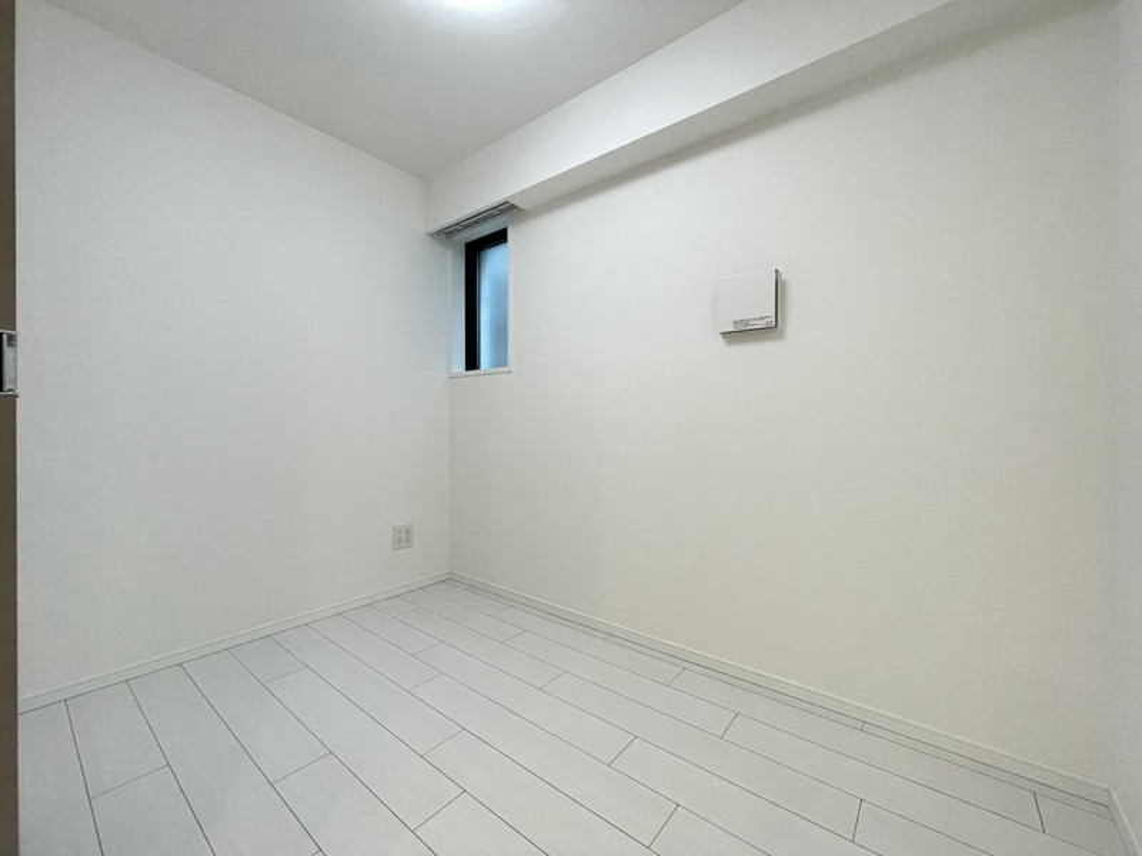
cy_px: 428
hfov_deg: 102.1
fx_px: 462
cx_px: 571
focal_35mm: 14
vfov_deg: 85.7
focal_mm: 1.55
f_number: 2.4
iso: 250
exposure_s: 1/100
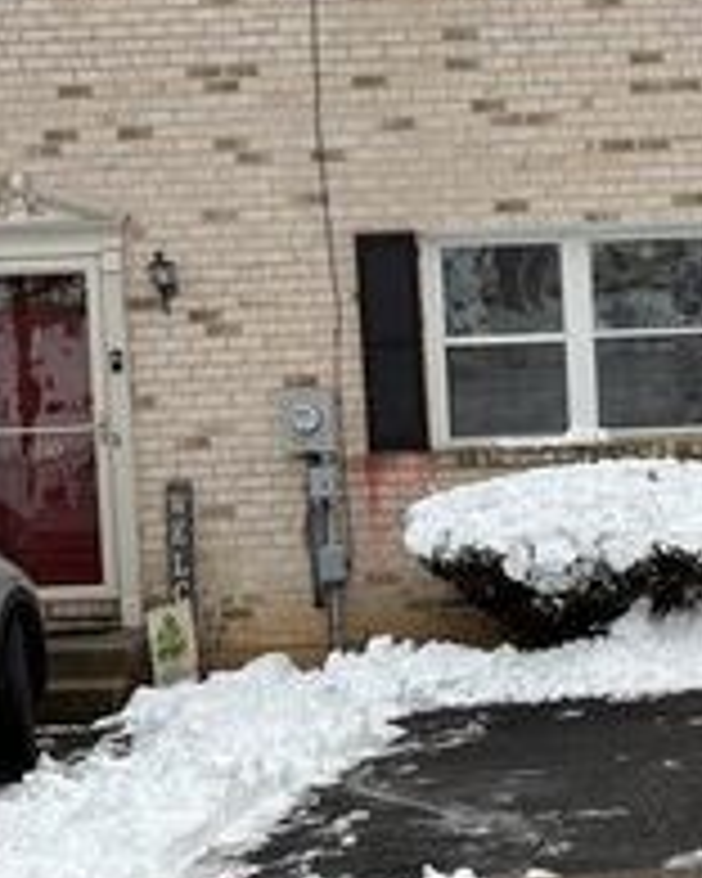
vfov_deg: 22.0
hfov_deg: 16.9
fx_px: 2259
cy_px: 498
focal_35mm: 87
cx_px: 824
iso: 50
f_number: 1.6
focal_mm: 5.96
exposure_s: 1/4950
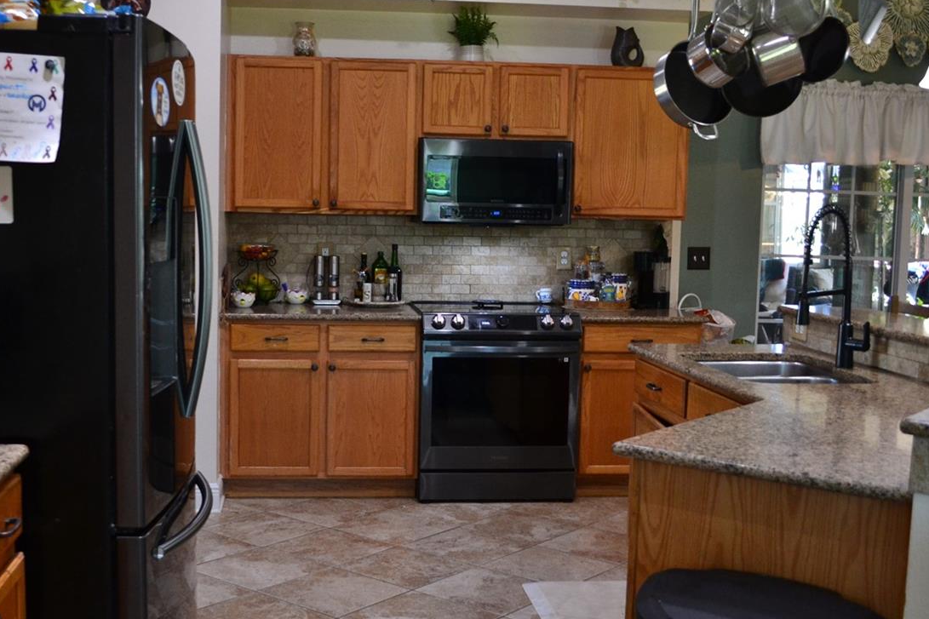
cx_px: 401
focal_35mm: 44
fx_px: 1135
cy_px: 324
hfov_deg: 44.4
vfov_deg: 30.5
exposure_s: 1/50
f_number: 3.8
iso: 800
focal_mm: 20
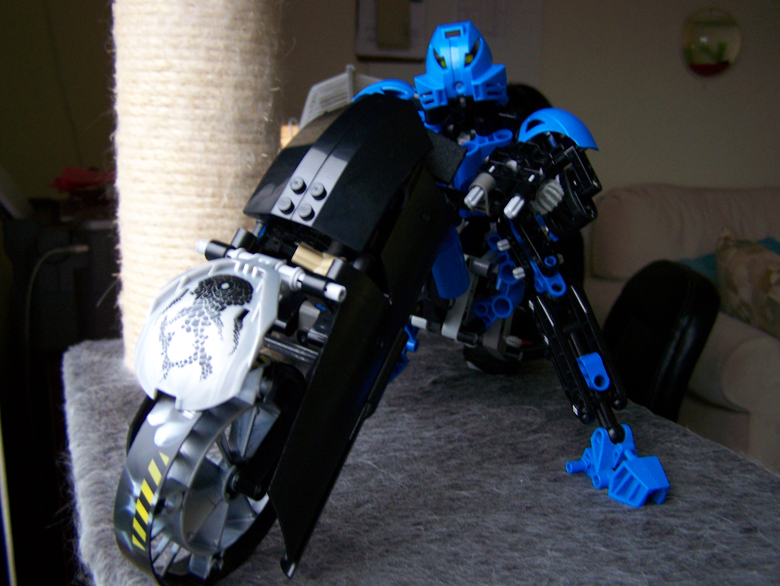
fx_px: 857
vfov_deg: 37.8
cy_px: 293
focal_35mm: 38
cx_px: 390
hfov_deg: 48.9
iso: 160
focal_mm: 6.3
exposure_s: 1/8
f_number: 2.8
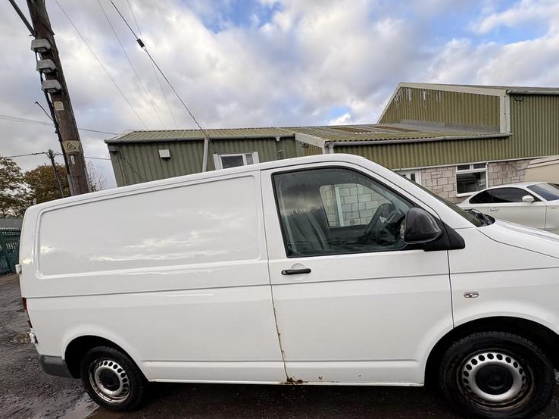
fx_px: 274
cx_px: 317
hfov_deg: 90.5
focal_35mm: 17
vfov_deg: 73.9
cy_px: 252
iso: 40
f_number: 2.2
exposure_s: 1/381
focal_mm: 2.22
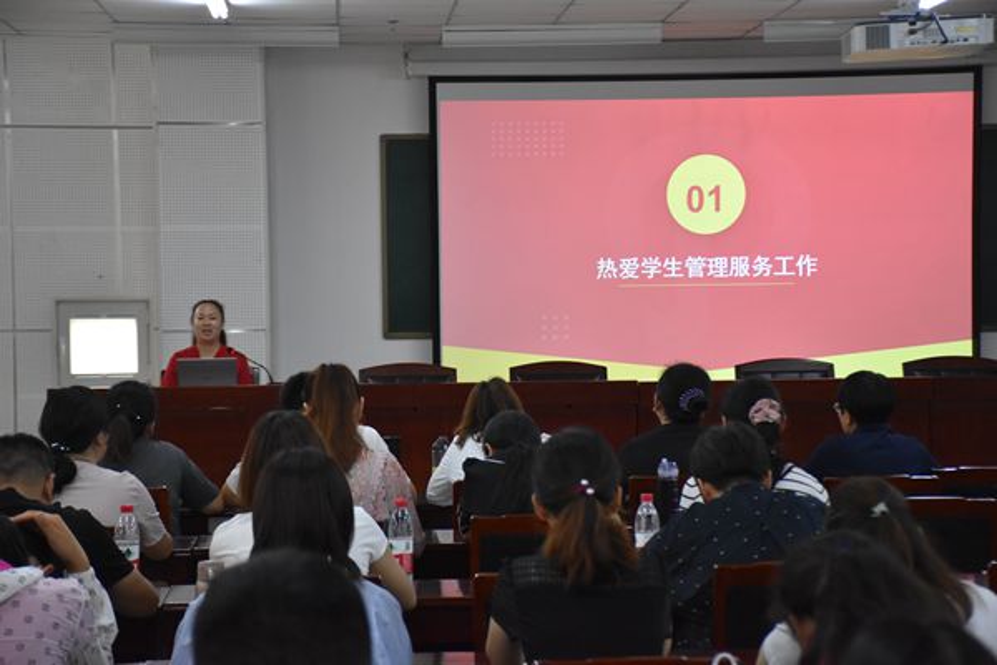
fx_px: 2742
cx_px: 498
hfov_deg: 20.6
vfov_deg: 13.8
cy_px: 332
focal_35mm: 99
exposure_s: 1/180
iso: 2500
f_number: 5
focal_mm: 66
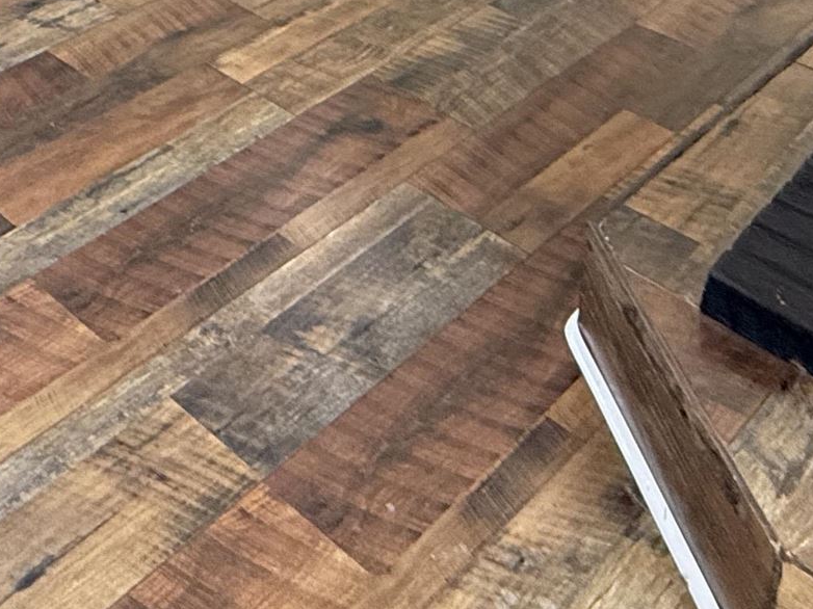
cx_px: -214
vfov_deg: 19.0
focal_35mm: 55
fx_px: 1291
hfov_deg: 29.1
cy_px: -536
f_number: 2.2
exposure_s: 1/120
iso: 320
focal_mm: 2.22
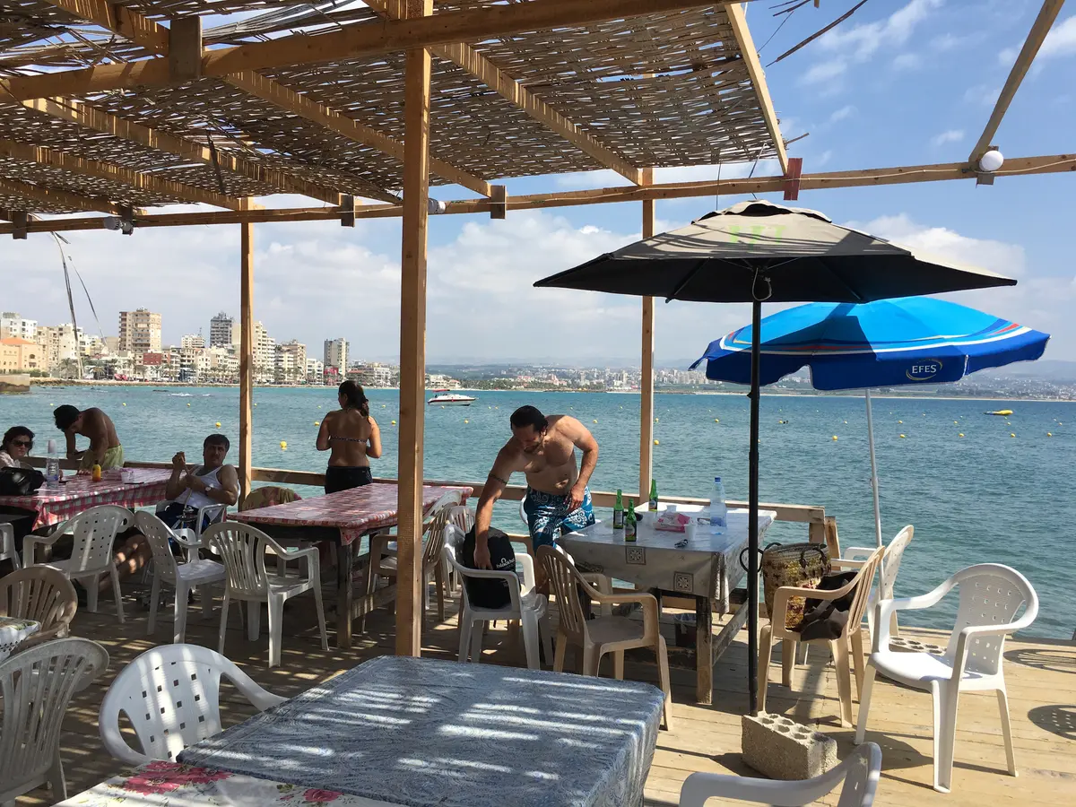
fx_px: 901
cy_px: 404
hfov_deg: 61.7
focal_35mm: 29
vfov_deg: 48.2
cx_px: 538
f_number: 2.2
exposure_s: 1/1709
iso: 25
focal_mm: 4.15
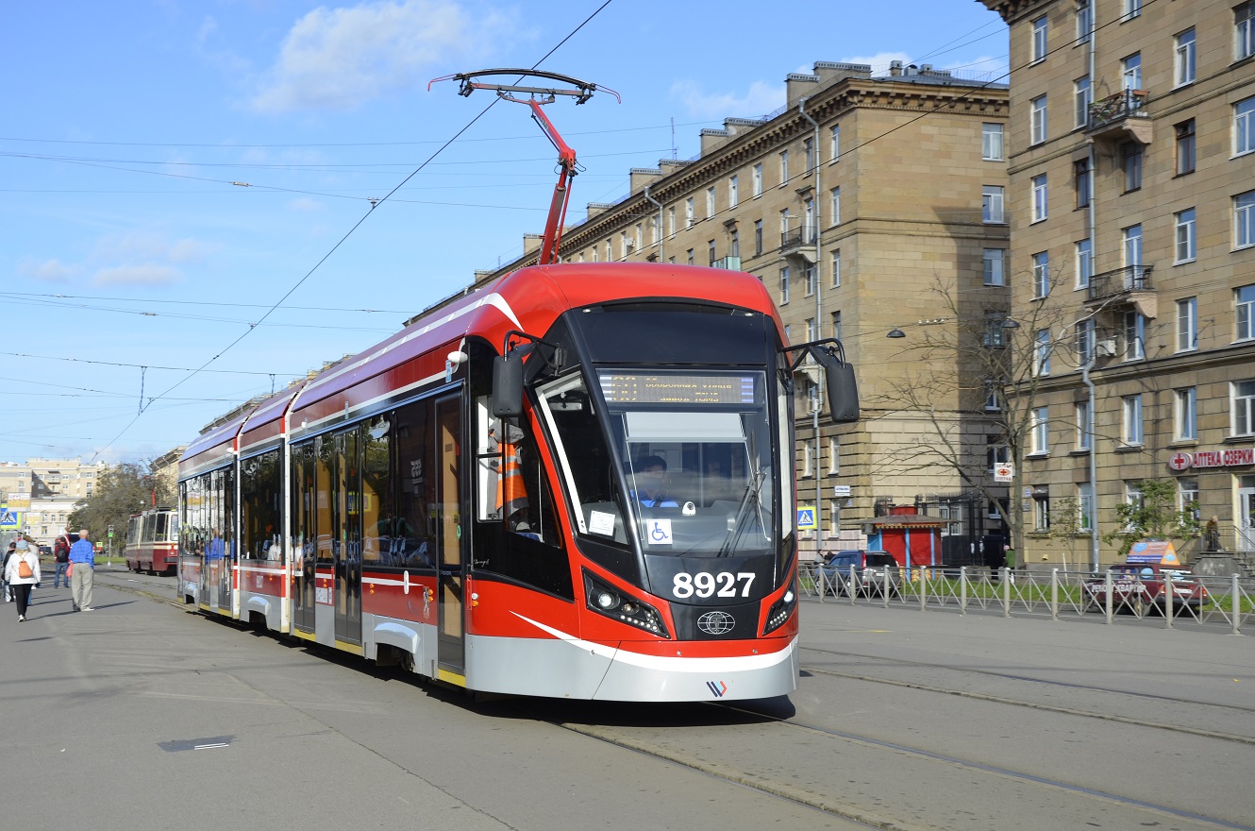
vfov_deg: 23.7
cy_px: 416
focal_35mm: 57
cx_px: 628
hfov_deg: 35.1
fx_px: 1982
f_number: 8
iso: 110
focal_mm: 38
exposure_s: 1/250
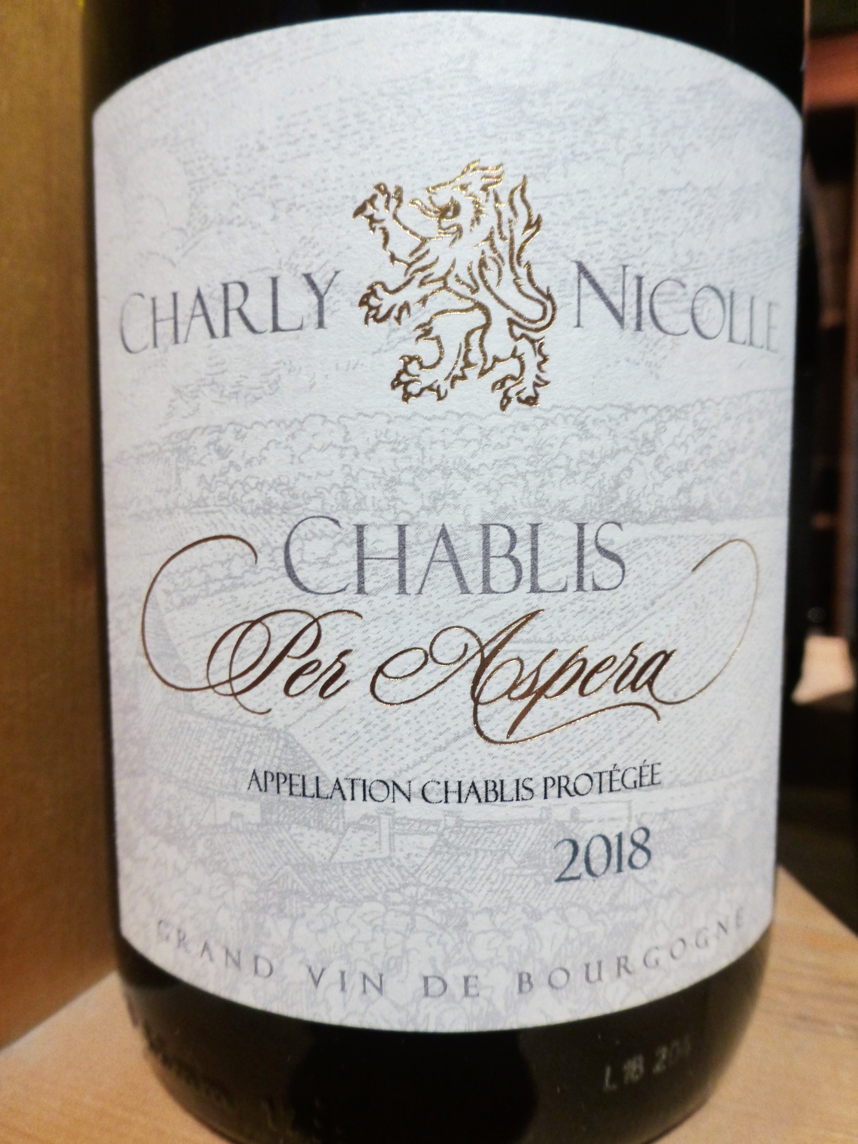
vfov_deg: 71.6
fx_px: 793
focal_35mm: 24
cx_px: 429
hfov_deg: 56.8
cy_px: 572
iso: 400
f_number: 3.3
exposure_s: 1/30
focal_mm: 4.3
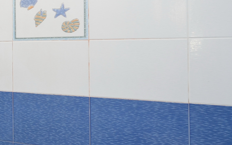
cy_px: 47
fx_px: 367
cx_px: -146
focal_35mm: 58
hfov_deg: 24.2
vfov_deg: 22.3
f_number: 5.6
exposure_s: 1/60
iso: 200
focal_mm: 10
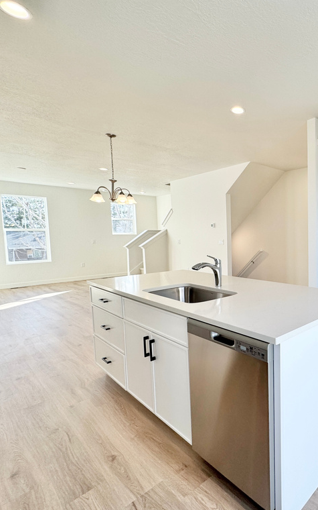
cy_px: 256
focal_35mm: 20
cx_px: 296
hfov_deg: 51.4
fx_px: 277
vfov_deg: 85.1
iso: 40
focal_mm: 2.22
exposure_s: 1/140
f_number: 2.2
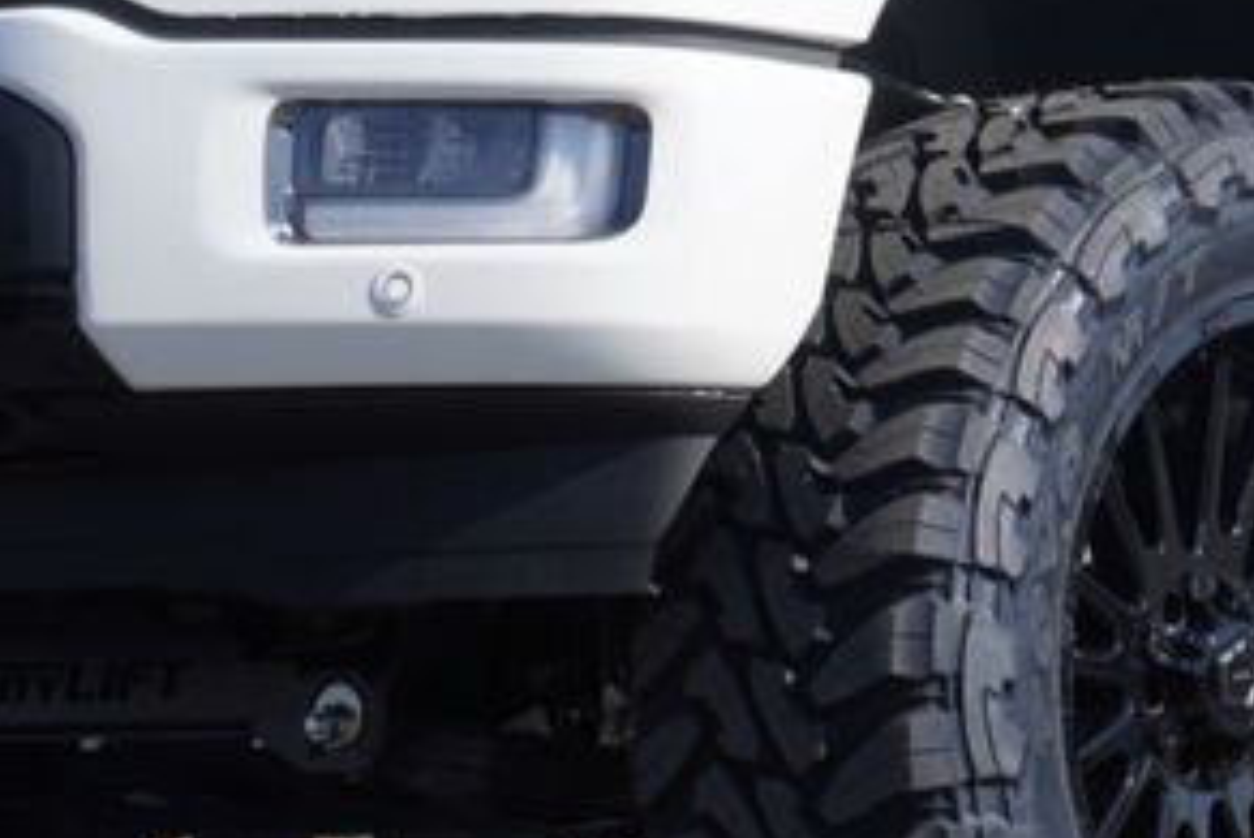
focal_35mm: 137
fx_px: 4774
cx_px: 1026
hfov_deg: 14.9
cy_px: 271
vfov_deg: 10.0
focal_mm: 26
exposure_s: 1/250
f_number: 9
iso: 100
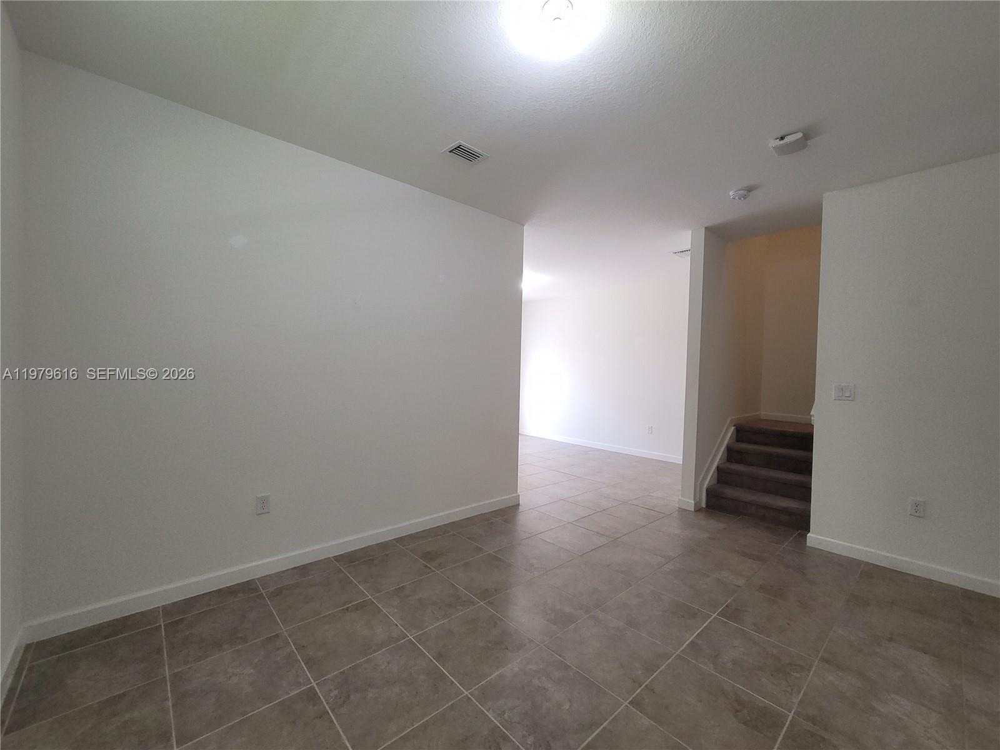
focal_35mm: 13
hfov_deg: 106.2
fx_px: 376
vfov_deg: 89.9
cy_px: 375
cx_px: 500
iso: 100
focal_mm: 2.2
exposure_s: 1/60
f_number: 2.2
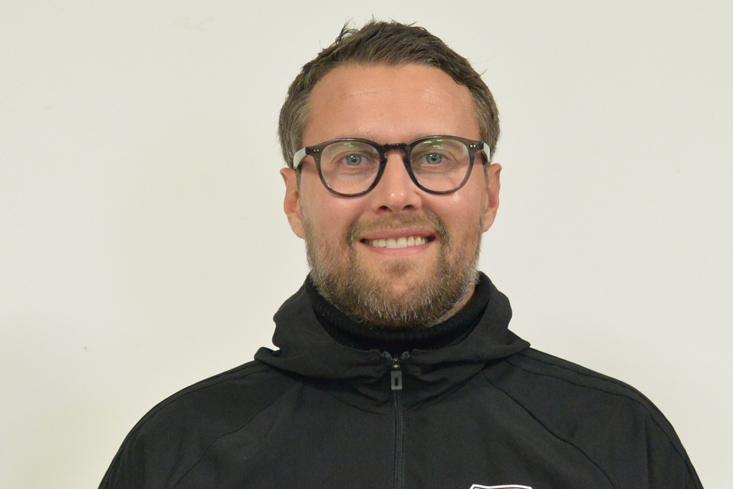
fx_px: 997
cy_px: 244
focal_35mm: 49
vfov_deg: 27.5
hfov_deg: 40.4
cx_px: 366
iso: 800
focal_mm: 18.5
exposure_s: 1/100
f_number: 1.8
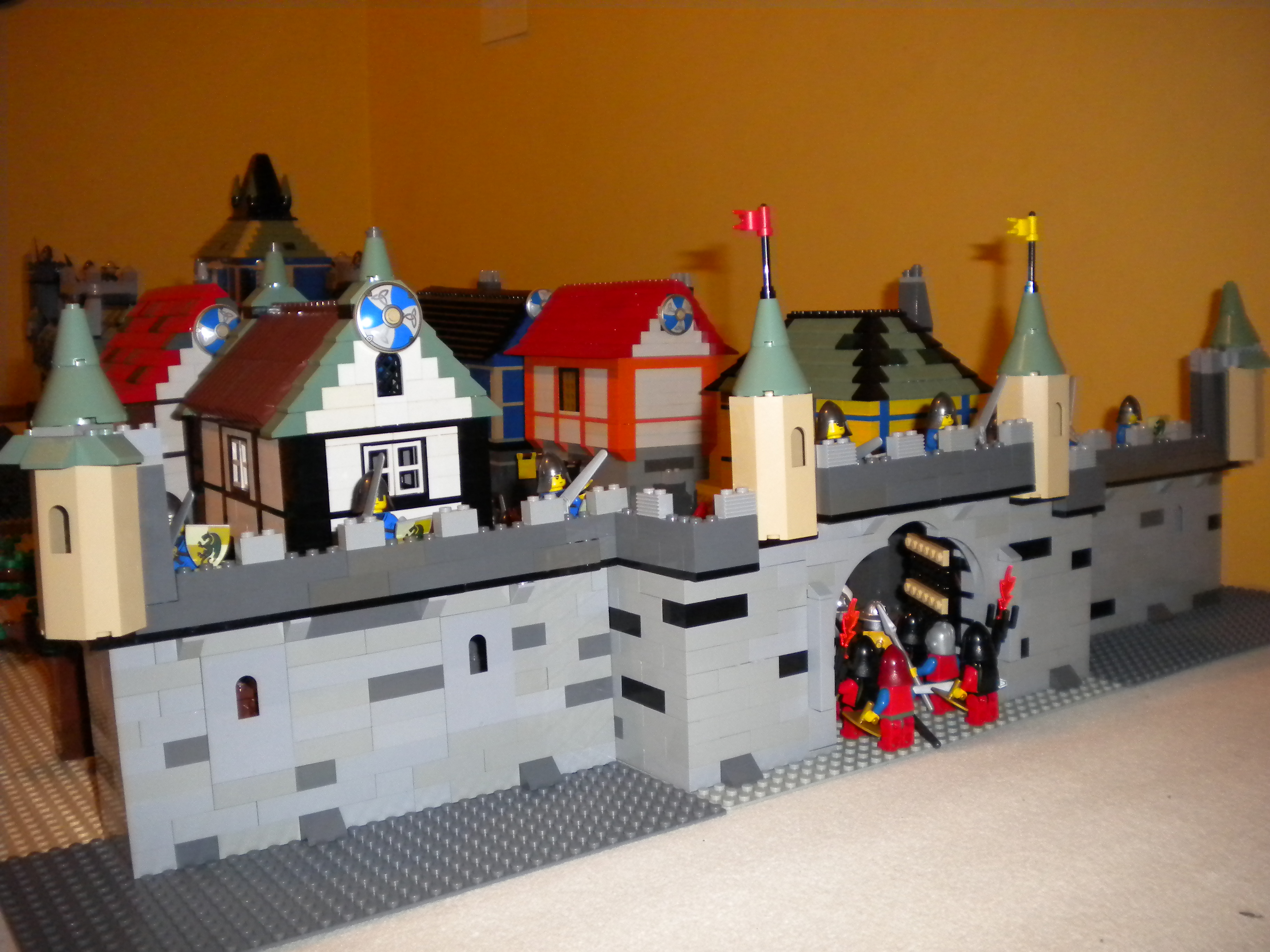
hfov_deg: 52.6
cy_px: 476
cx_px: 635
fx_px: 1284
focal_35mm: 35
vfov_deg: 40.7
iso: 400
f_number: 3.1
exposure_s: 1/30
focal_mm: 6.3
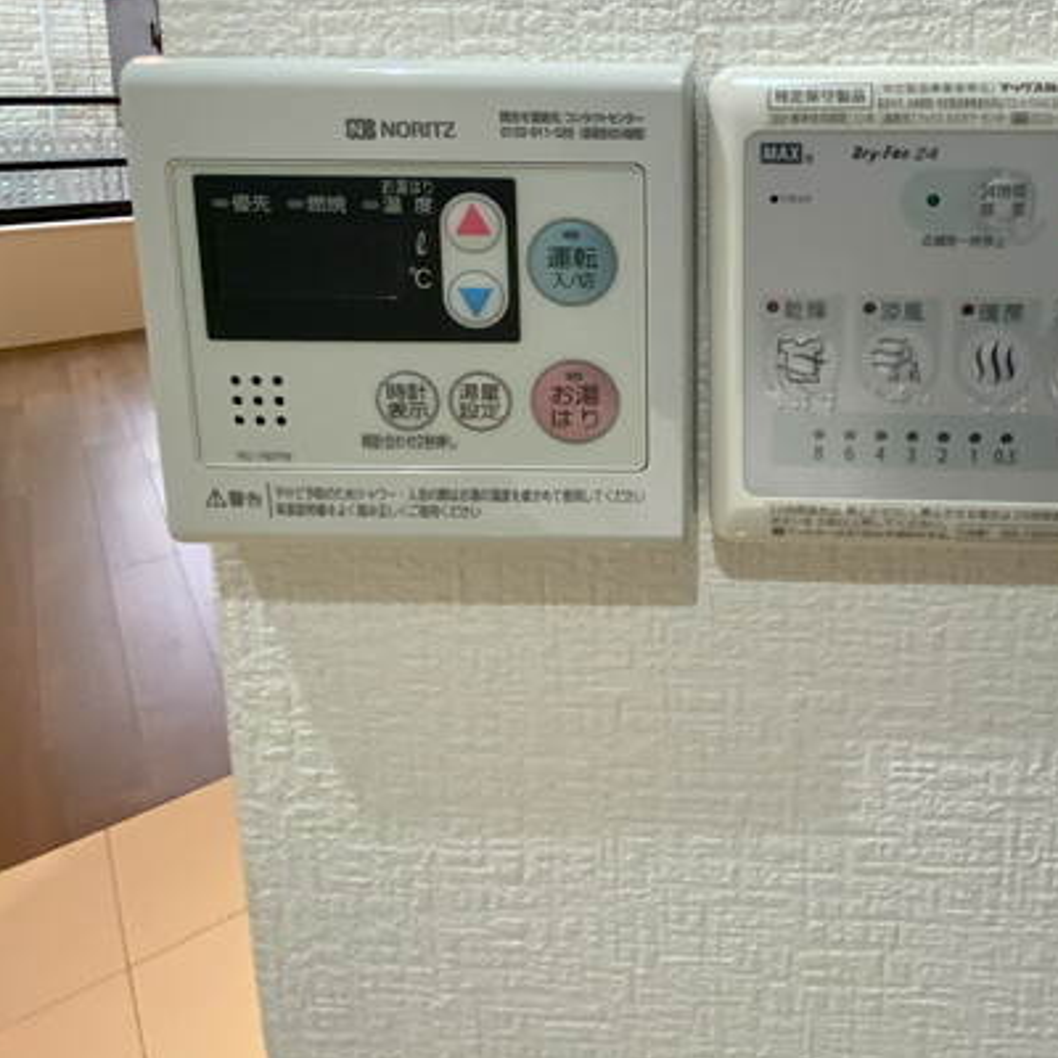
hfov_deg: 64.6
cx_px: 746
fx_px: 795
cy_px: 225
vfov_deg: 62.1
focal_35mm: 23
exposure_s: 1/100
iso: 160
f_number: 2.4
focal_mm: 1.54
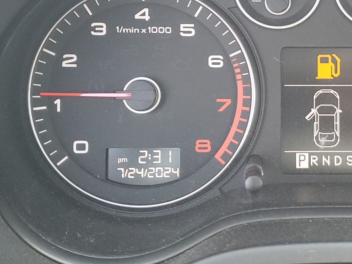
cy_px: 84
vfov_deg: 25.1
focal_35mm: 58
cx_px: 289
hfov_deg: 32.2
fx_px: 590
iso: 87
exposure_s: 1/120
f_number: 1.5
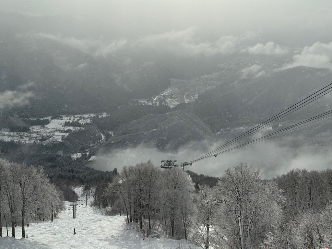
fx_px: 460
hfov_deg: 39.7
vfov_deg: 30.3
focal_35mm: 48
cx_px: 166
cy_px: 124
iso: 64
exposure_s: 1/20000
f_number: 1.78
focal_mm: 6.86
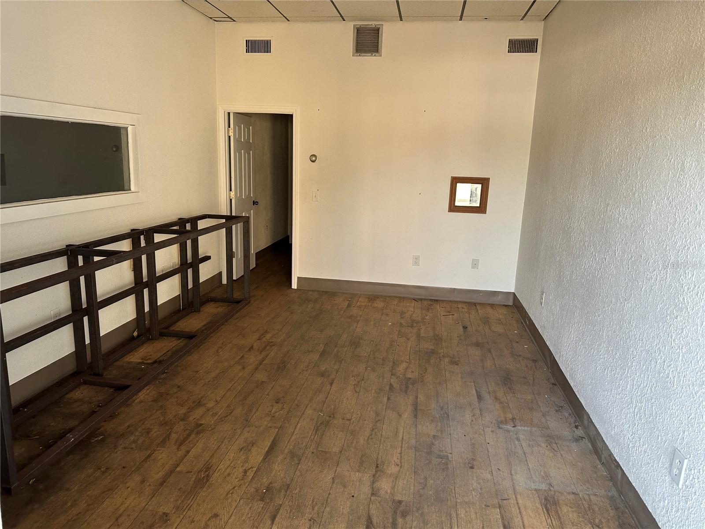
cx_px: 352
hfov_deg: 71.6
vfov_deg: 56.8
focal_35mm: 24
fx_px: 489
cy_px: 264
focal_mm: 6.86
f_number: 1.78
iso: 125
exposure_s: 1/121
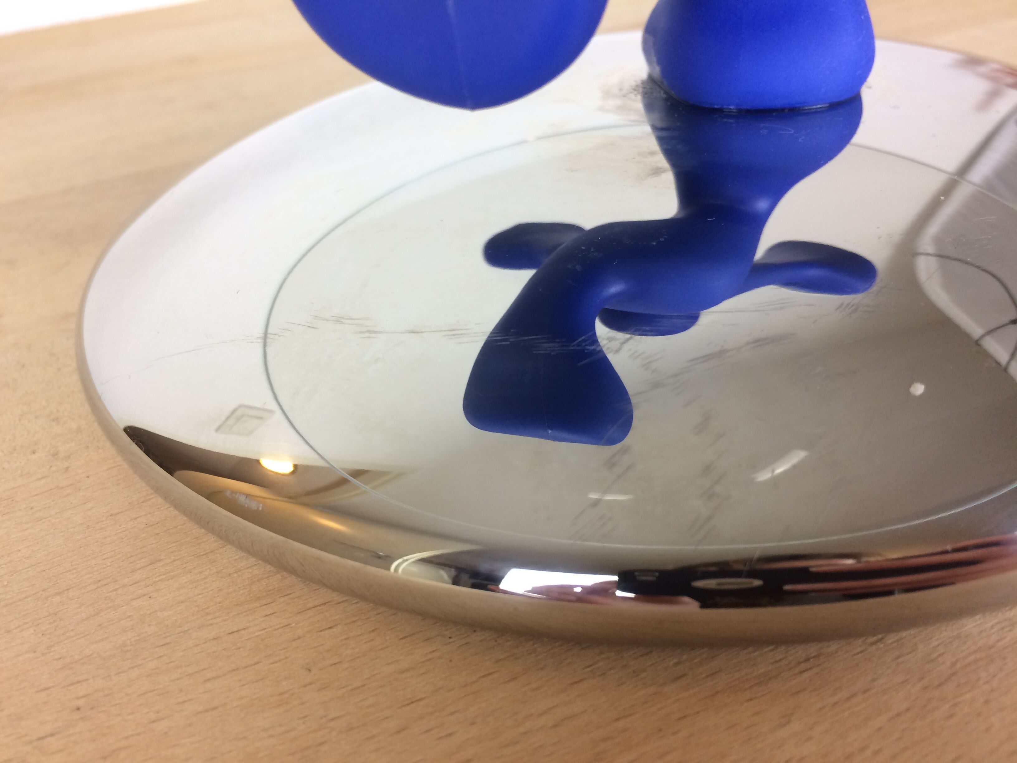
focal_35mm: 29
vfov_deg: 48.2
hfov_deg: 61.7
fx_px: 852
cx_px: 508
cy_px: 382
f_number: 2.2
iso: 50
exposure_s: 1/33
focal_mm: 4.15
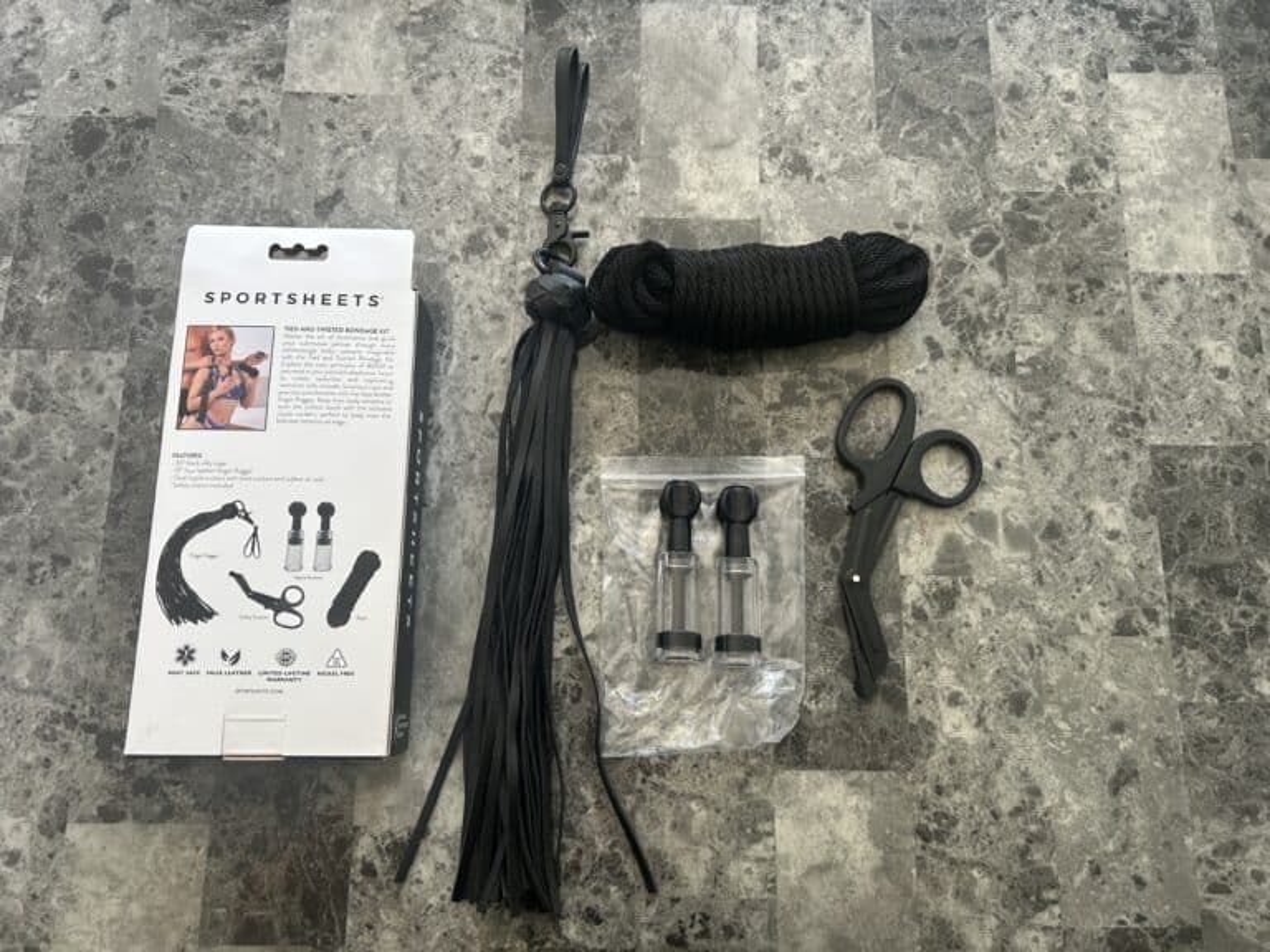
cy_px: 476
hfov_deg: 67.3
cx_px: 635
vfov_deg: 53.1
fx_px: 954
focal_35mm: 26
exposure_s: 1/121
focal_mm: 5.7
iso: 80
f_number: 1.5
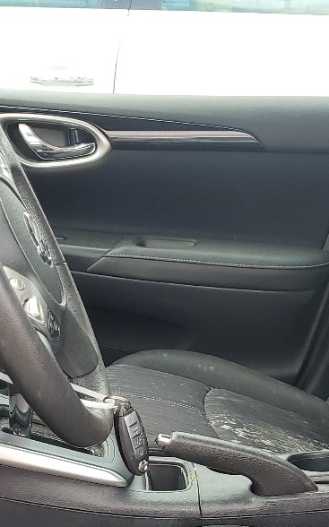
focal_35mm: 75
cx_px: 245
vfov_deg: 26.6
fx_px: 1077
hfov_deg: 17.3
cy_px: 471
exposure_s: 1/256
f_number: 1.5
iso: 50
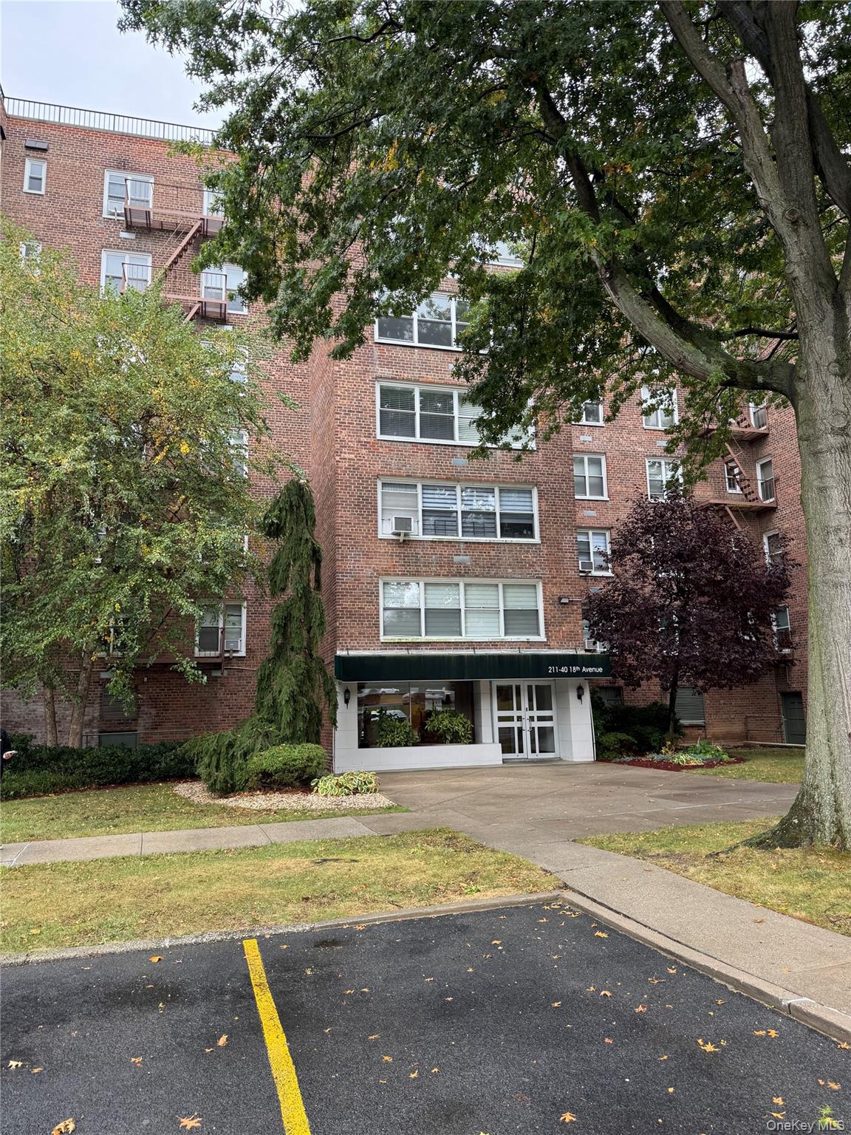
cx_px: 426
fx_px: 787
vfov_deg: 71.6
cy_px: 568
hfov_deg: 56.8
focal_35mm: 24
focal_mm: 6.76
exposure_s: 1/159
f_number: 1.78
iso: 64
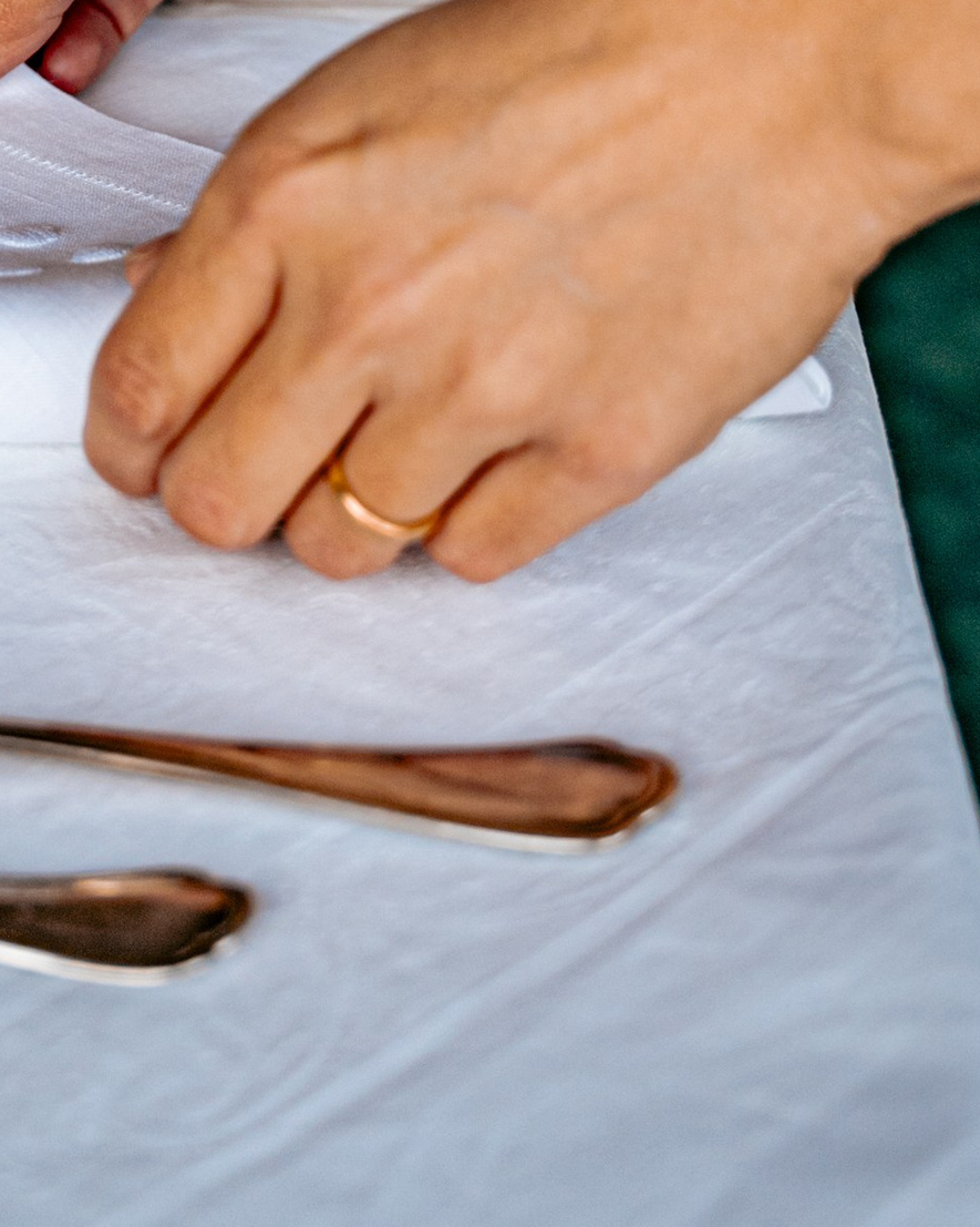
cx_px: 1
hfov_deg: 12.0
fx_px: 4606
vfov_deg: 14.4
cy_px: -427
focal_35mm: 127
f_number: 2.8
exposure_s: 1/400
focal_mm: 39
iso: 200
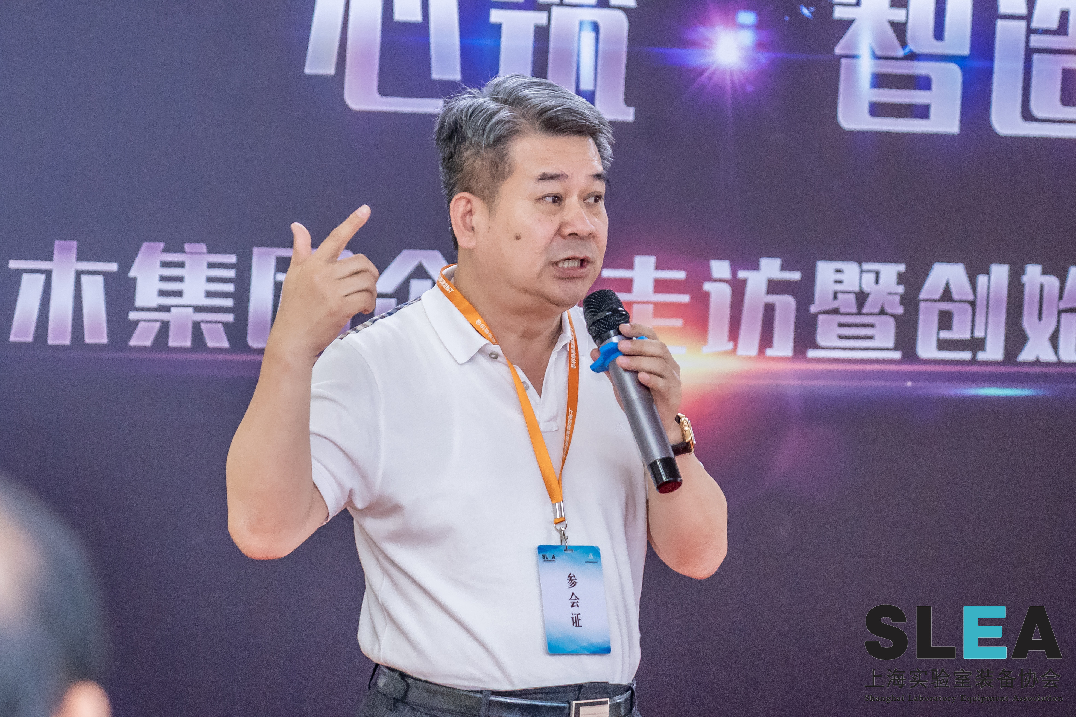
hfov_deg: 14.3
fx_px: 4304
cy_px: 358
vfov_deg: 9.5
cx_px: 538
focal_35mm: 144
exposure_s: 1/125
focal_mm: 96
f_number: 4
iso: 5000
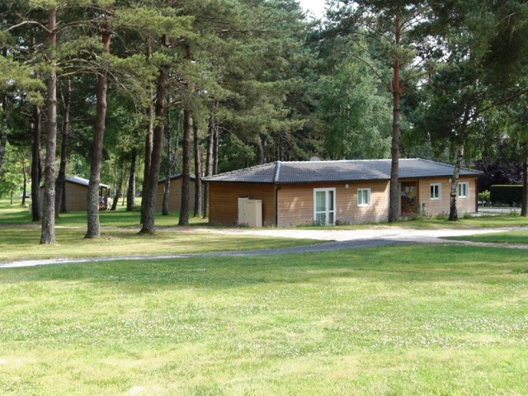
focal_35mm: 61
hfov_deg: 31.7
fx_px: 930
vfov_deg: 24.0
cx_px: 264
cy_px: 198
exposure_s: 1/125
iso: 50
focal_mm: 10.8
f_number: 3.8
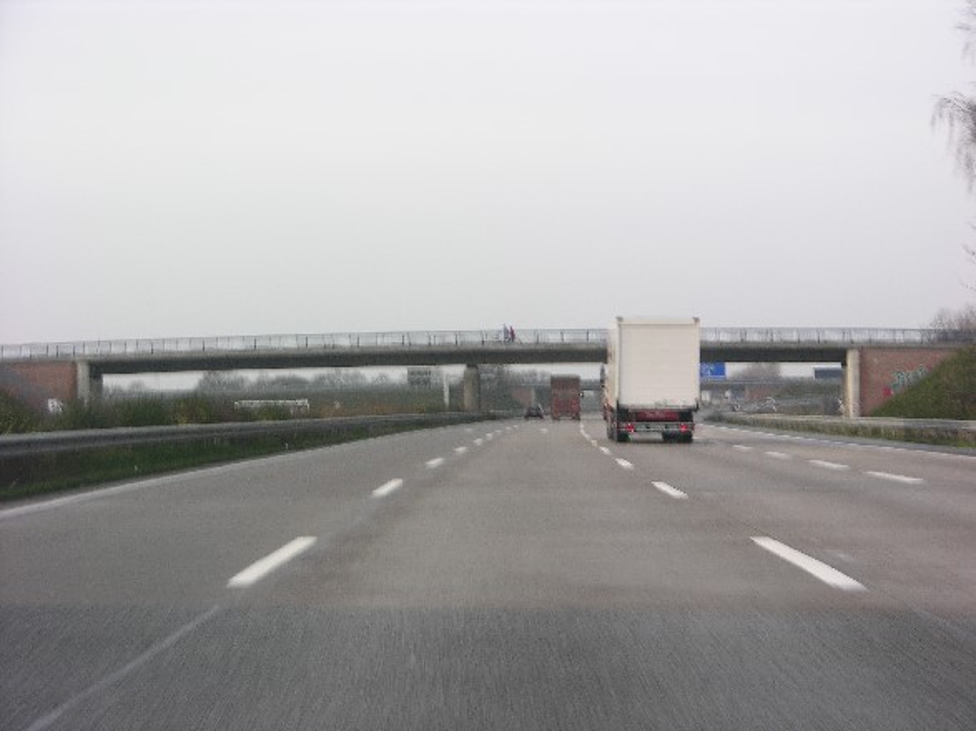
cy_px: 366
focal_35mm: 110
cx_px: 488
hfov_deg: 17.9
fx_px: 3101
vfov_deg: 13.5
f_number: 4.1
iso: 50
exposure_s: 1/79.3
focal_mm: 27.3
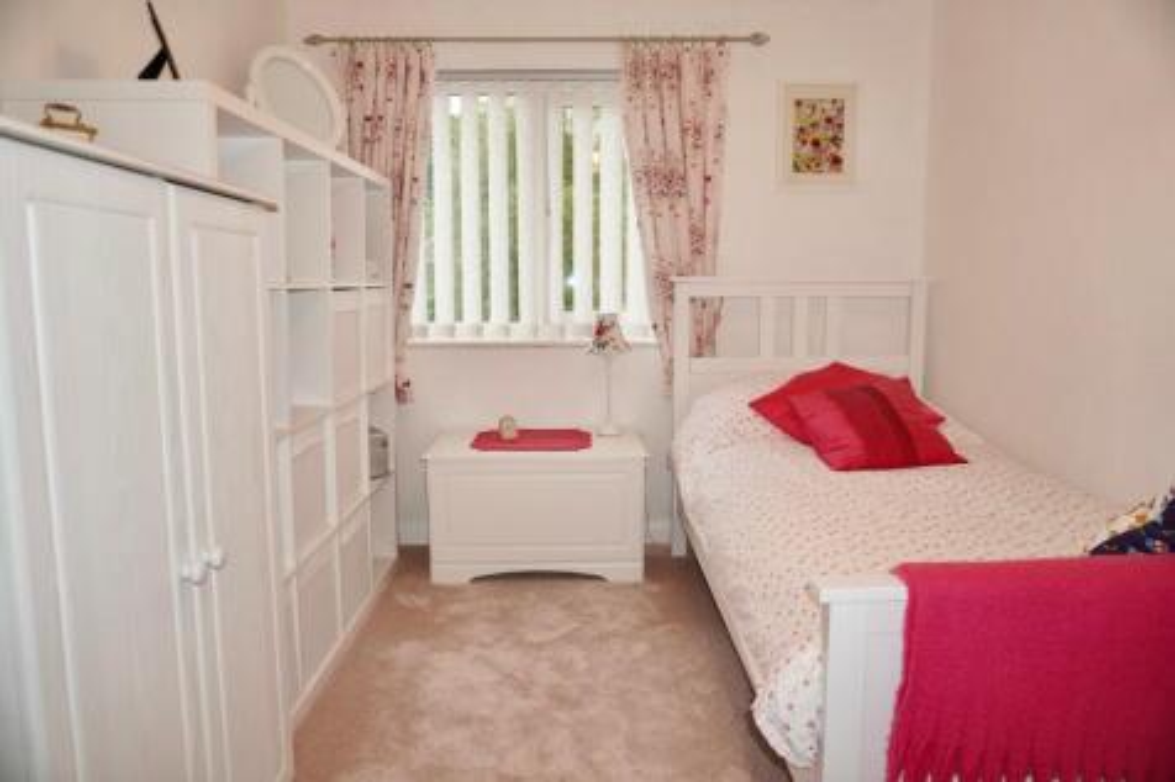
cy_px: 391
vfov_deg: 53.1
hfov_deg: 73.8
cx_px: 588
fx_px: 783
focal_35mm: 24
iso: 250
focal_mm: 16
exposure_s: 1/125
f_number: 3.5
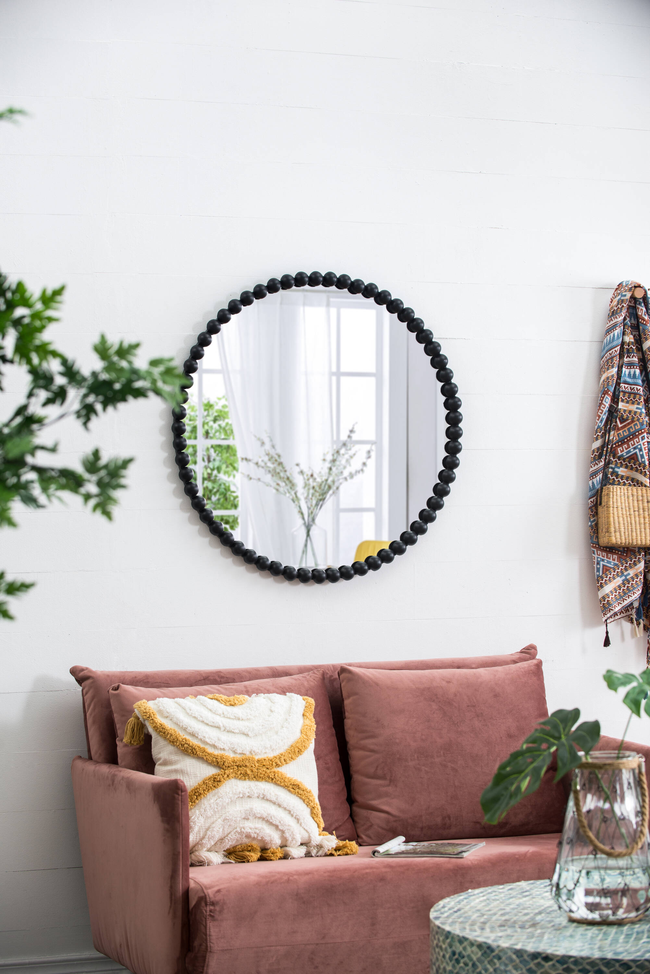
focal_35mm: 82
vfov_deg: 24.8
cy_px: 487
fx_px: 2218
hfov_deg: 16.7
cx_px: 325
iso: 200
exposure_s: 1/10
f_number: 5
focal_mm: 82
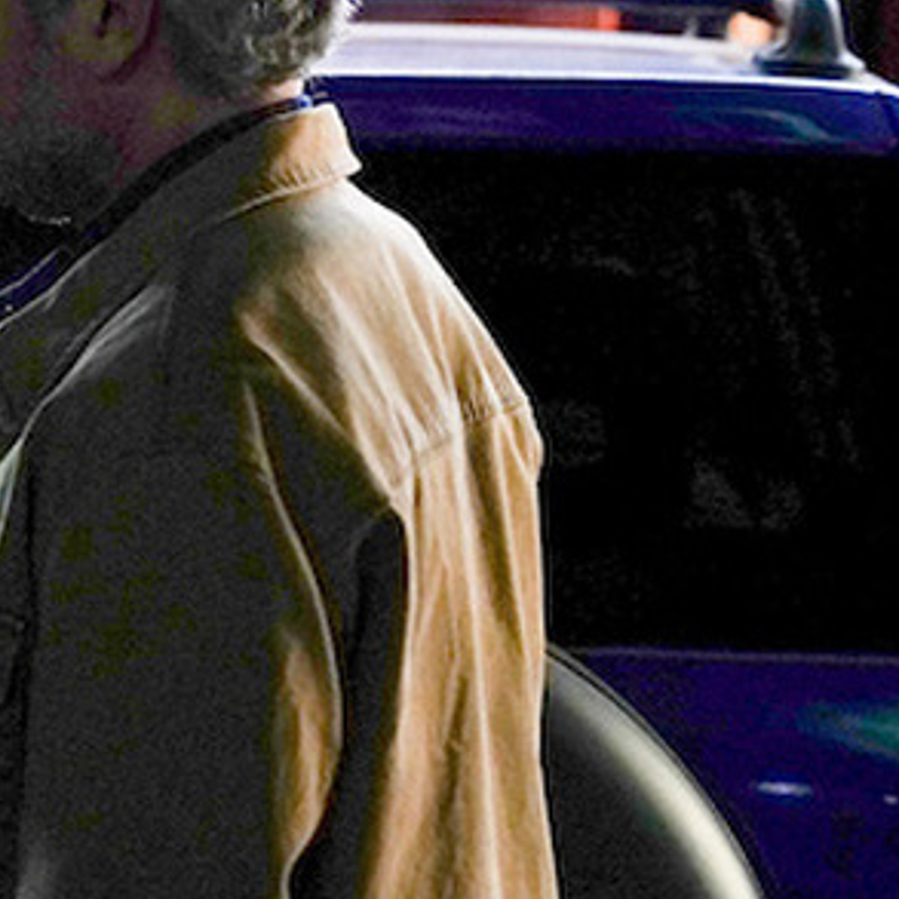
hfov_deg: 14.7
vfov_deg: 15.4
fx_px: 3320
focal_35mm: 113
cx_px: -276
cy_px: 494
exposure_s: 1/160
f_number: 3.5
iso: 6400
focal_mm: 50
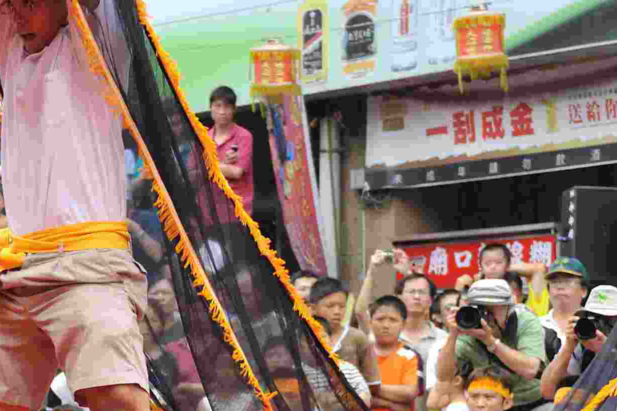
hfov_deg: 13.2
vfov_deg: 9.0
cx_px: -91
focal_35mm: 152
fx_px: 2604
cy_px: 356
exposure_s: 1/640
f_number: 2.8
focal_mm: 44
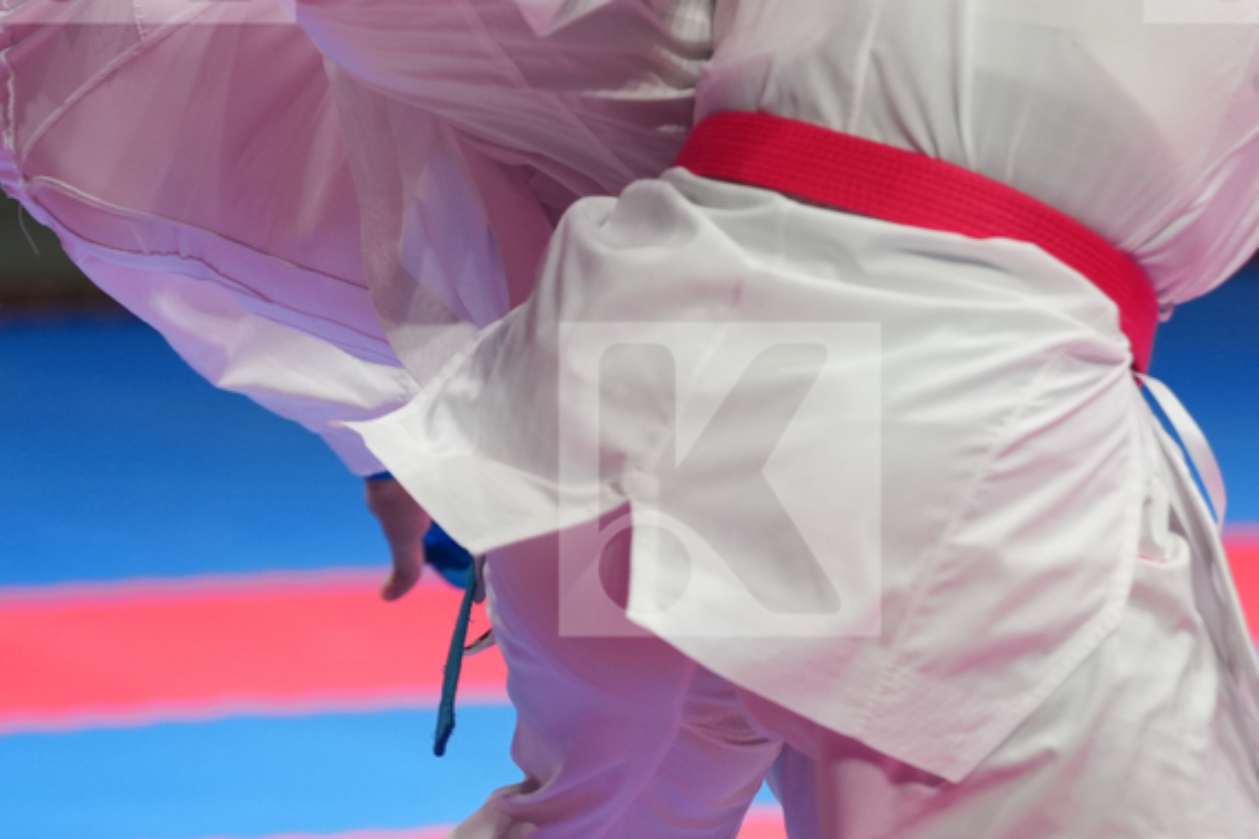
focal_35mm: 432
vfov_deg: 3.2
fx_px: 15107
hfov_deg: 4.8
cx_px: 720
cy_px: -132
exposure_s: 1/1000
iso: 800
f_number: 2.8
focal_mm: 154
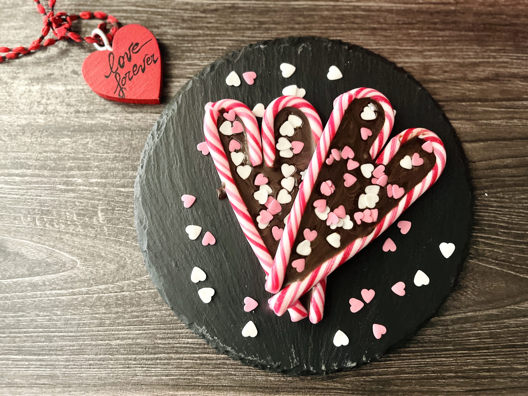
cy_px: 198
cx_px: 264
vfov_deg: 53.1
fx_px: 397
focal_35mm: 26
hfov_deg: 67.3
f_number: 1.6
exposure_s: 1/30
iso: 800
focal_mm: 5.1
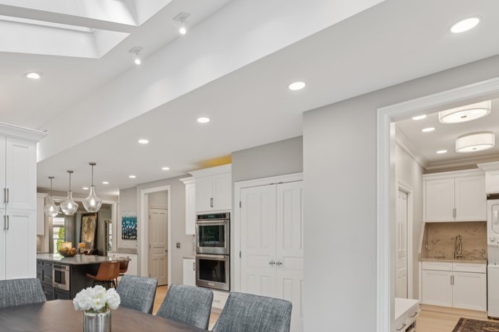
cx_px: 191
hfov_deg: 77.4
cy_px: 232
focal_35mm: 22
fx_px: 305
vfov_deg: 55.5
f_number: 5.6
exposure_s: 1/40
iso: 200
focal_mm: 14
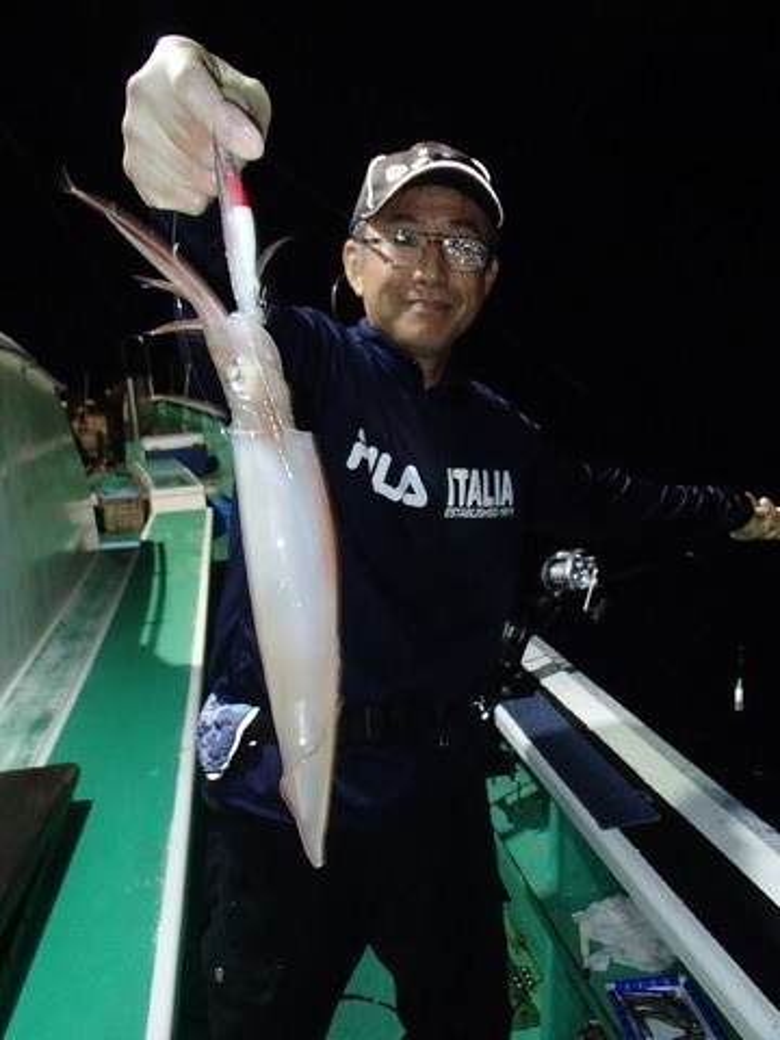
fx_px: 841
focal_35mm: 28
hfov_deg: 49.7
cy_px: 520
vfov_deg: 63.4
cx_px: 390
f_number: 3.9
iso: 400
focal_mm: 5
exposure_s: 1/30
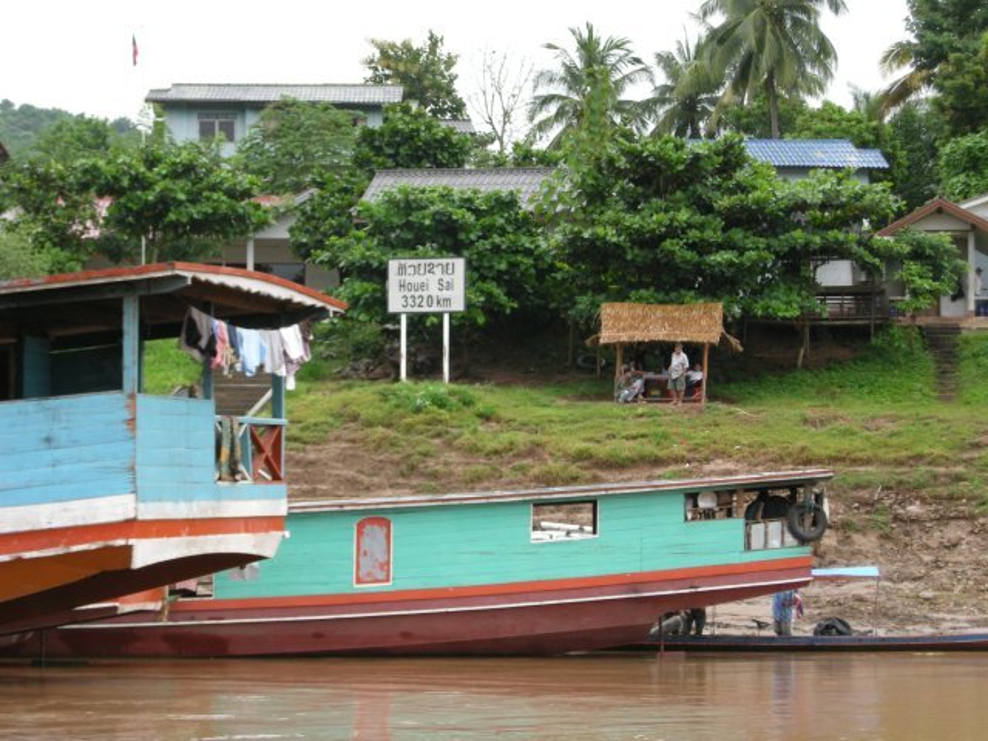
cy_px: 370
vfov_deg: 14.4
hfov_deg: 19.1
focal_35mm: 103
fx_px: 2940
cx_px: 494
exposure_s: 1/60.7
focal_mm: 21.5
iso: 91
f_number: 4.7
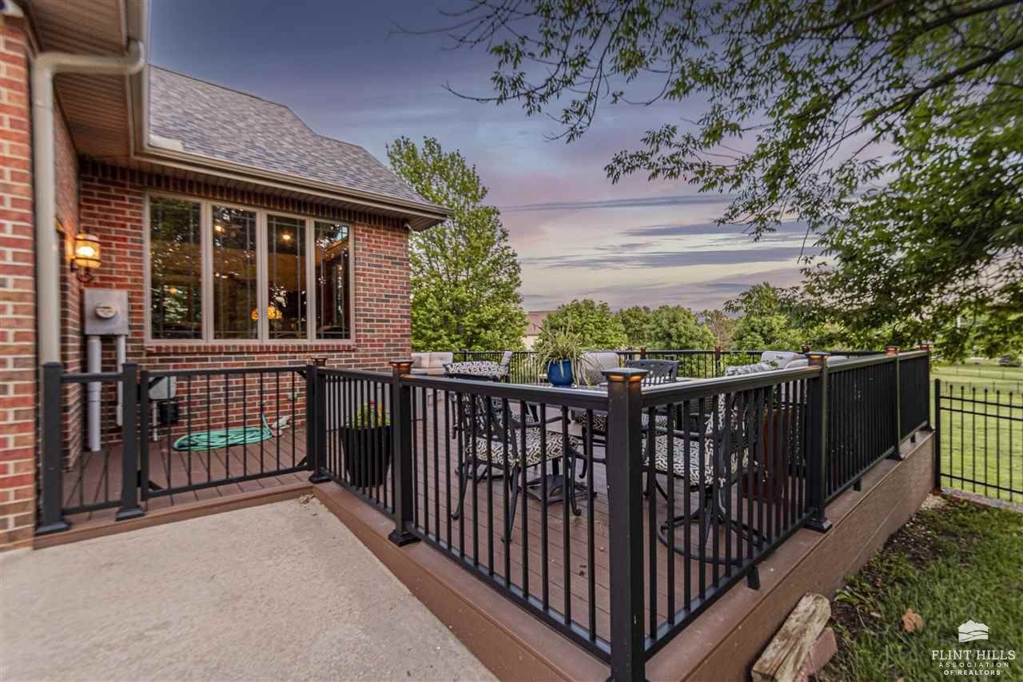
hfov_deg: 100.4
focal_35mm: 15
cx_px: 512
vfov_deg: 77.3
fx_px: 426
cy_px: 341
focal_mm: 10
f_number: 5.6
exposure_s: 1/60
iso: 400
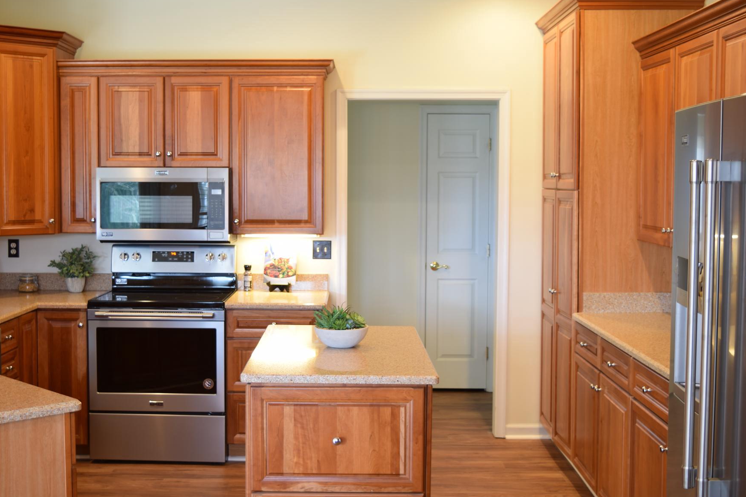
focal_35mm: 48
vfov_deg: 28.3
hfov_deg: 41.4
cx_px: 334
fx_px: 986
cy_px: 253
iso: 100
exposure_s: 1/3
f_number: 4
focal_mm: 27
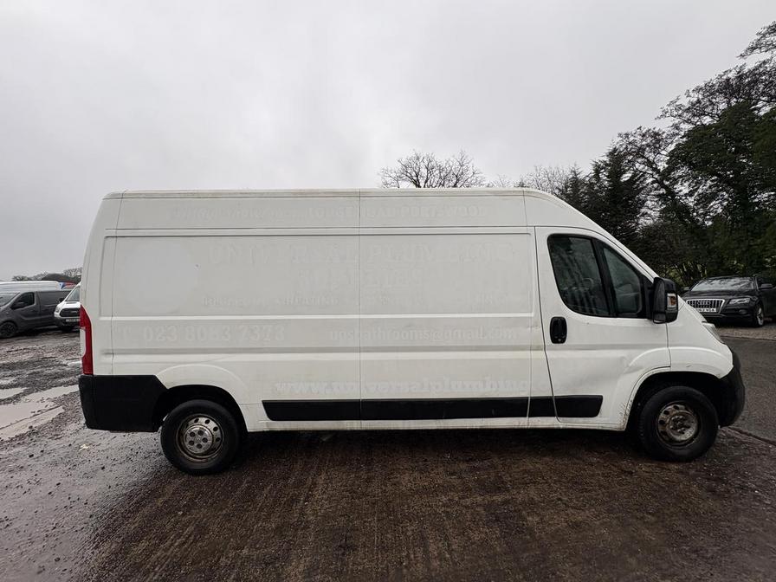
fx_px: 314
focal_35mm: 14
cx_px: 388
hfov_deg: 102.1
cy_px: 291
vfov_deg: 85.7
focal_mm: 2.22
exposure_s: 1/462
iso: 40
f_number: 2.2
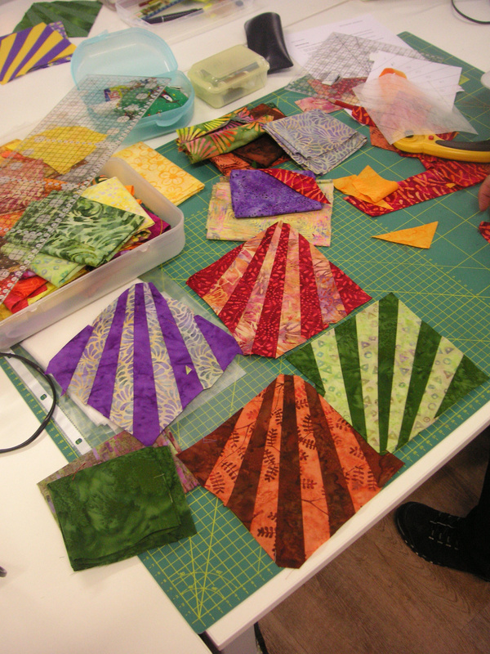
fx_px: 698
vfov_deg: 50.1
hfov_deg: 38.7
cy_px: 327
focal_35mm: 37
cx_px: 245
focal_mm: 6.1
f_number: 2.8
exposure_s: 1/45
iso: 100
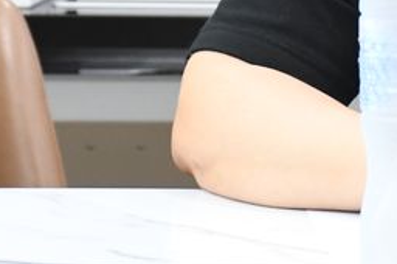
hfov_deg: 3.8
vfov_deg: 2.5
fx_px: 5958
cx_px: 627
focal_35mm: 541
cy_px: -245
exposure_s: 1/30
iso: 2200
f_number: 5.3
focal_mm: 90
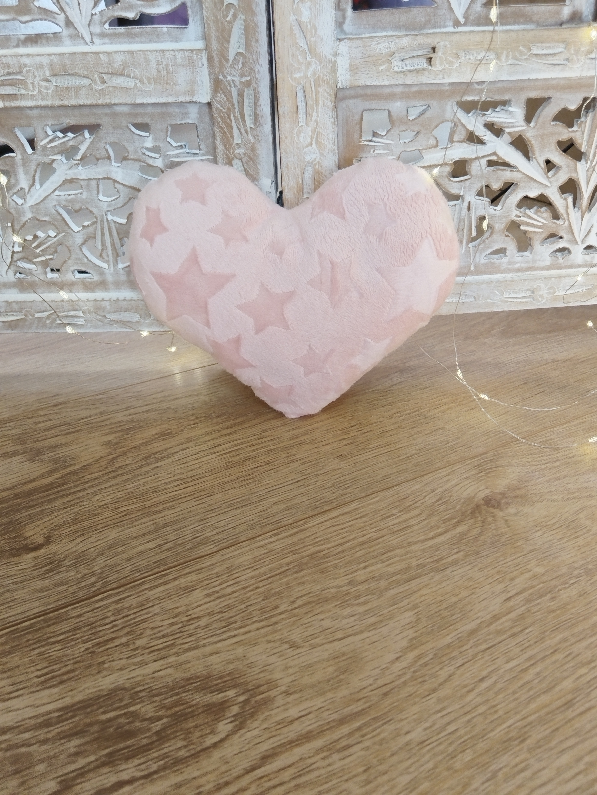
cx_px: 298
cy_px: 398
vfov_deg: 67.3
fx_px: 598
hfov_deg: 53.1
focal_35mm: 26
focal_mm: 4.95
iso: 1940
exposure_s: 1/100
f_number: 1.9
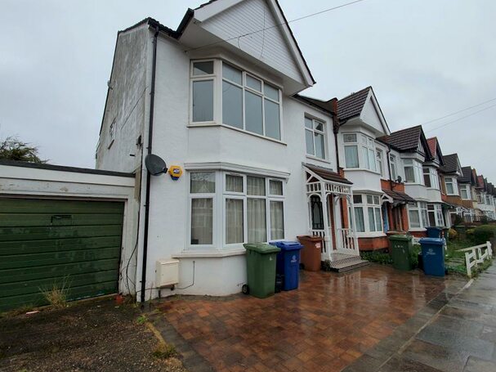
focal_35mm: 15
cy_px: 188
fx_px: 215
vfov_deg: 81.7
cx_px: 247
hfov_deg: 98.2
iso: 50
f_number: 2.2
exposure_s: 1/101
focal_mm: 1.8
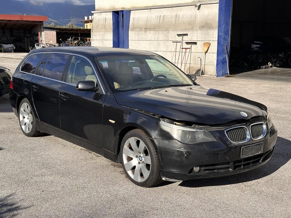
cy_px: 109
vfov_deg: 30.3
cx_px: 146
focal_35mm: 48
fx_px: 404
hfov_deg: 39.7
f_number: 1.78
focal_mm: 6.86
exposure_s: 1/3597
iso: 64
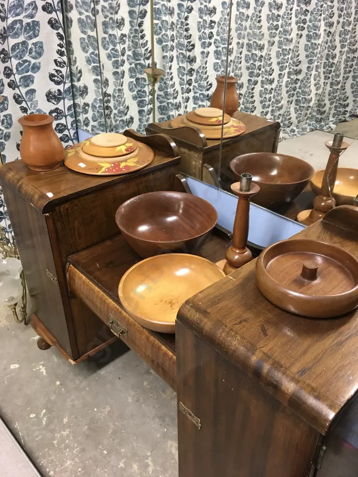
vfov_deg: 61.7
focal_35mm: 29
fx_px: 400
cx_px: 179
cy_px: 238
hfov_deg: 48.2
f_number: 2.2
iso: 200
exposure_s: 1/33
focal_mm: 4.15
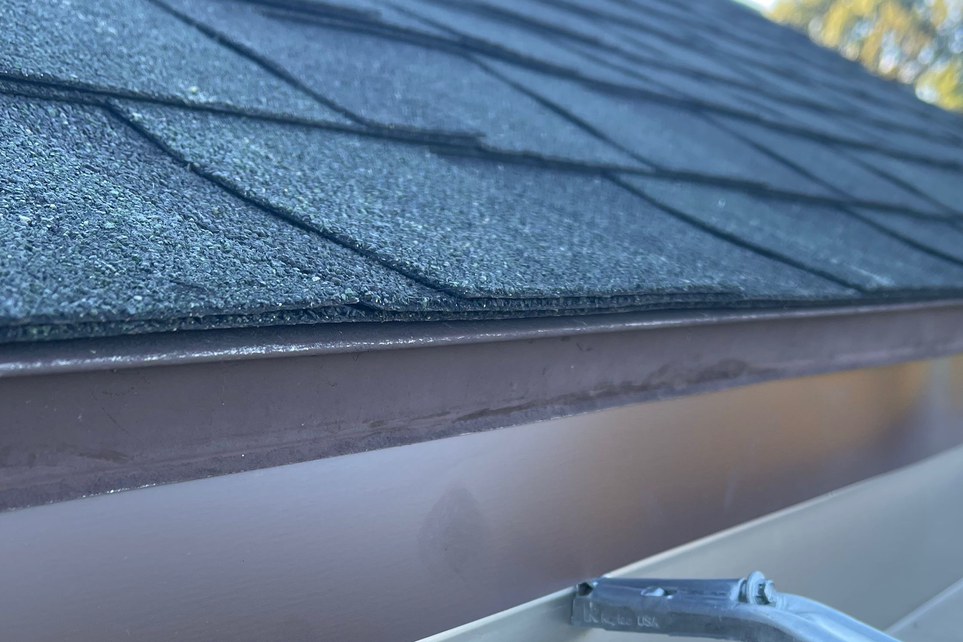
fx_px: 1311
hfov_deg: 40.3
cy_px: 674
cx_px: 514
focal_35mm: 49
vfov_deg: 25.8
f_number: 1.6
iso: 32
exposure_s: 1/172
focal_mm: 5.1
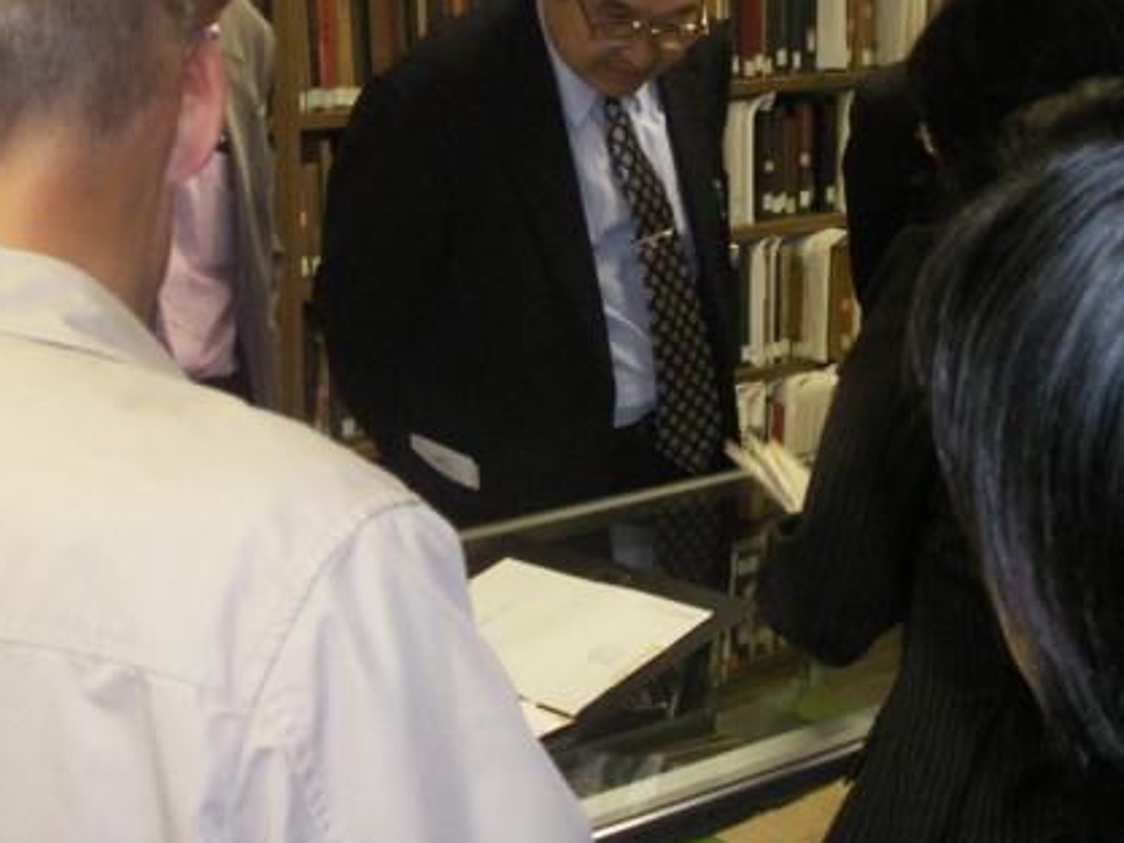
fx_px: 2306
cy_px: 159
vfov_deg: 20.5
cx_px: 523
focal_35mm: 71
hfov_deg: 27.4
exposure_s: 1/40
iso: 160
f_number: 3.5
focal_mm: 7.7
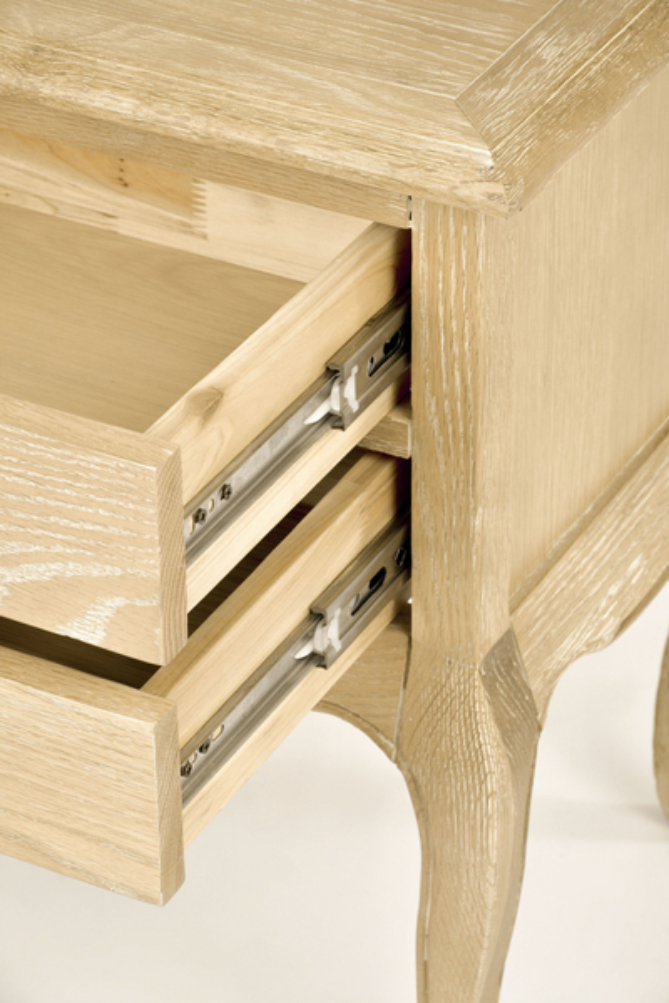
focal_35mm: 138
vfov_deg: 14.9
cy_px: 502
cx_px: 334
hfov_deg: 9.9
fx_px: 3846
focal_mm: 92
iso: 160
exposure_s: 1/45
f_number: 9.5
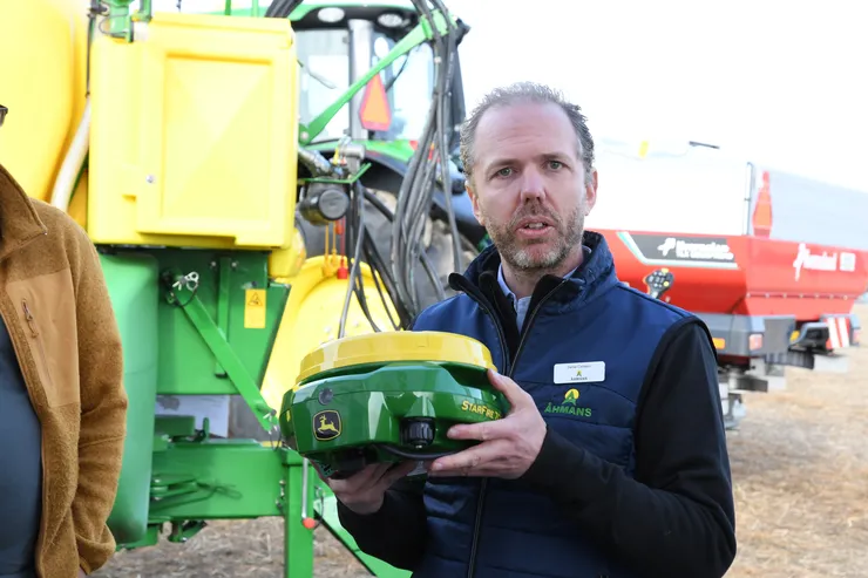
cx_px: 434
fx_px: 1808
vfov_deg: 18.2
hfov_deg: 27.0
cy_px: 289
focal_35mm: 75
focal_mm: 50
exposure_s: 1/200
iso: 500
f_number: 7.1
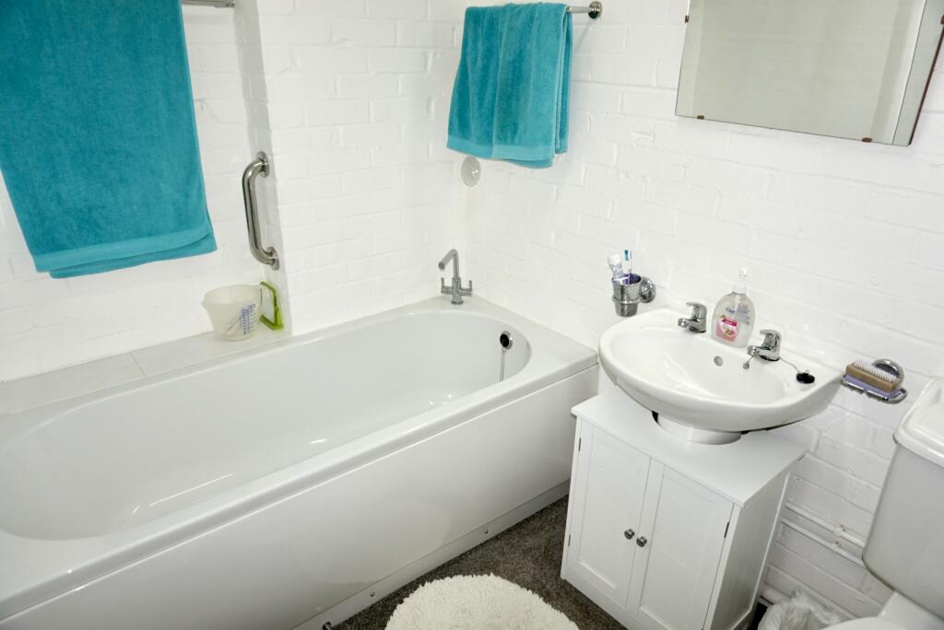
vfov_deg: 53.2
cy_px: 315
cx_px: 472
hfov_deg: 73.7
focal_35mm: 24
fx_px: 630
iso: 400
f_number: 4
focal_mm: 16
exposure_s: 1/125
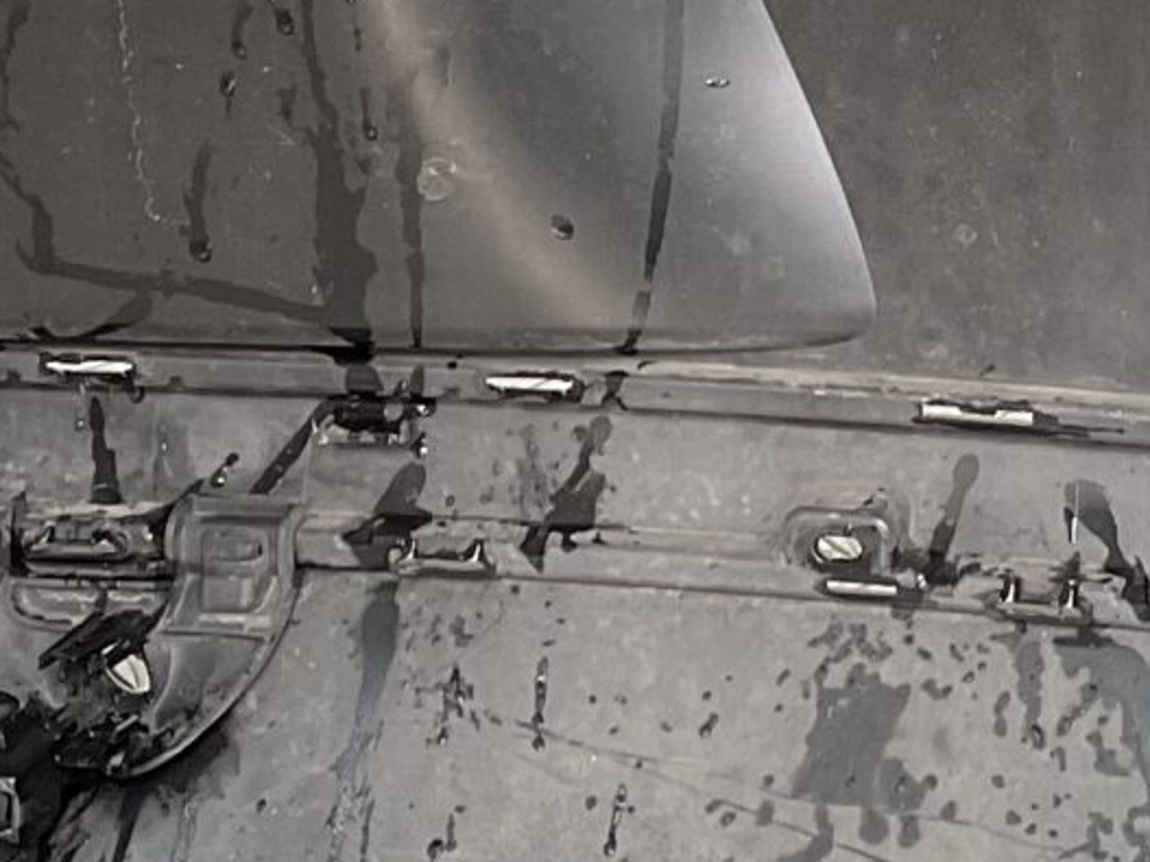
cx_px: 1224
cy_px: -190
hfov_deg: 13.7
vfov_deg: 10.3
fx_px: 4683
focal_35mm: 141
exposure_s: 1/100
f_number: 1.8
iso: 20
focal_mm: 3
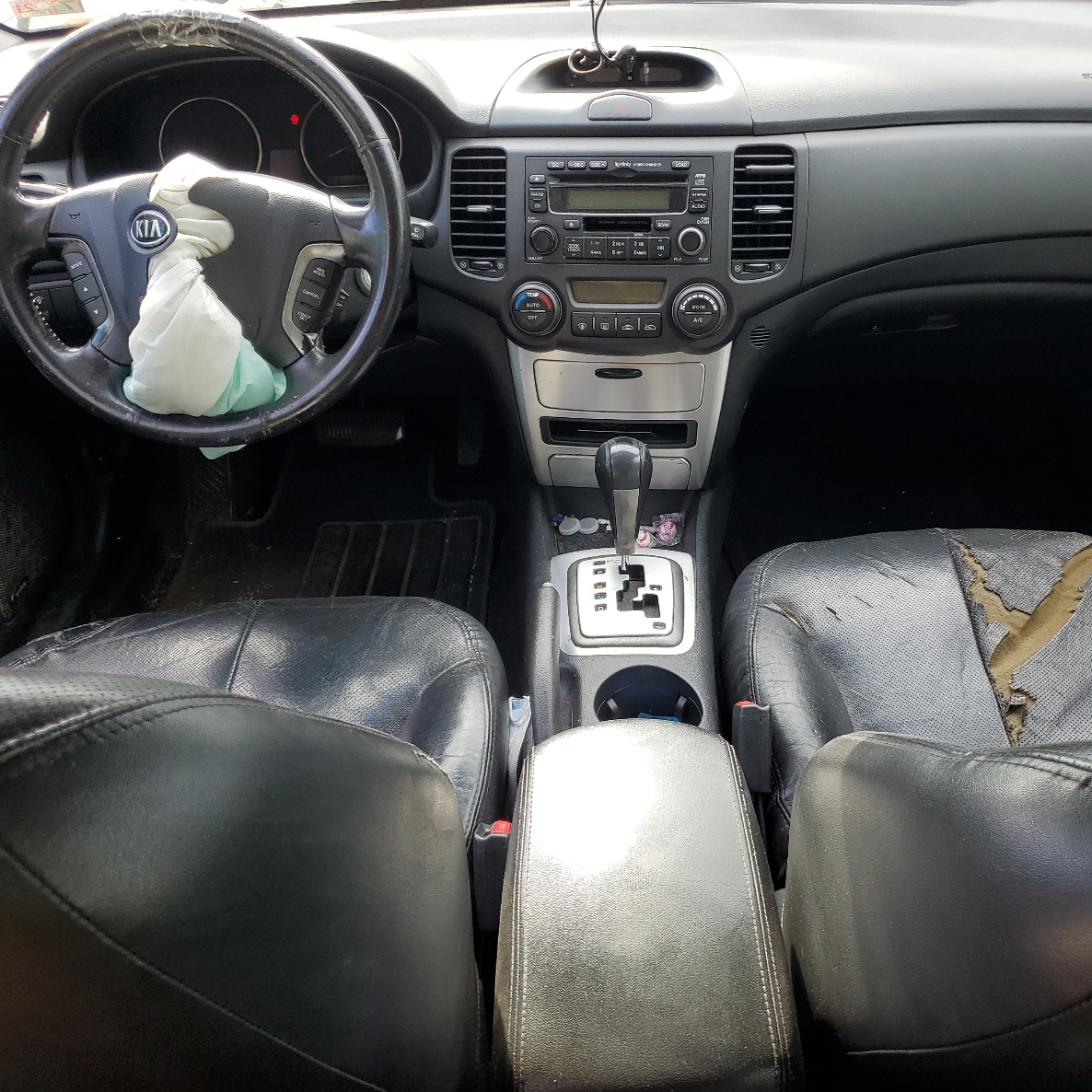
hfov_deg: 52.4
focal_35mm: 31
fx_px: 1106
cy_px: 544
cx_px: 617
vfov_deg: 52.5
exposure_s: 1/182
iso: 50
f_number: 1.5
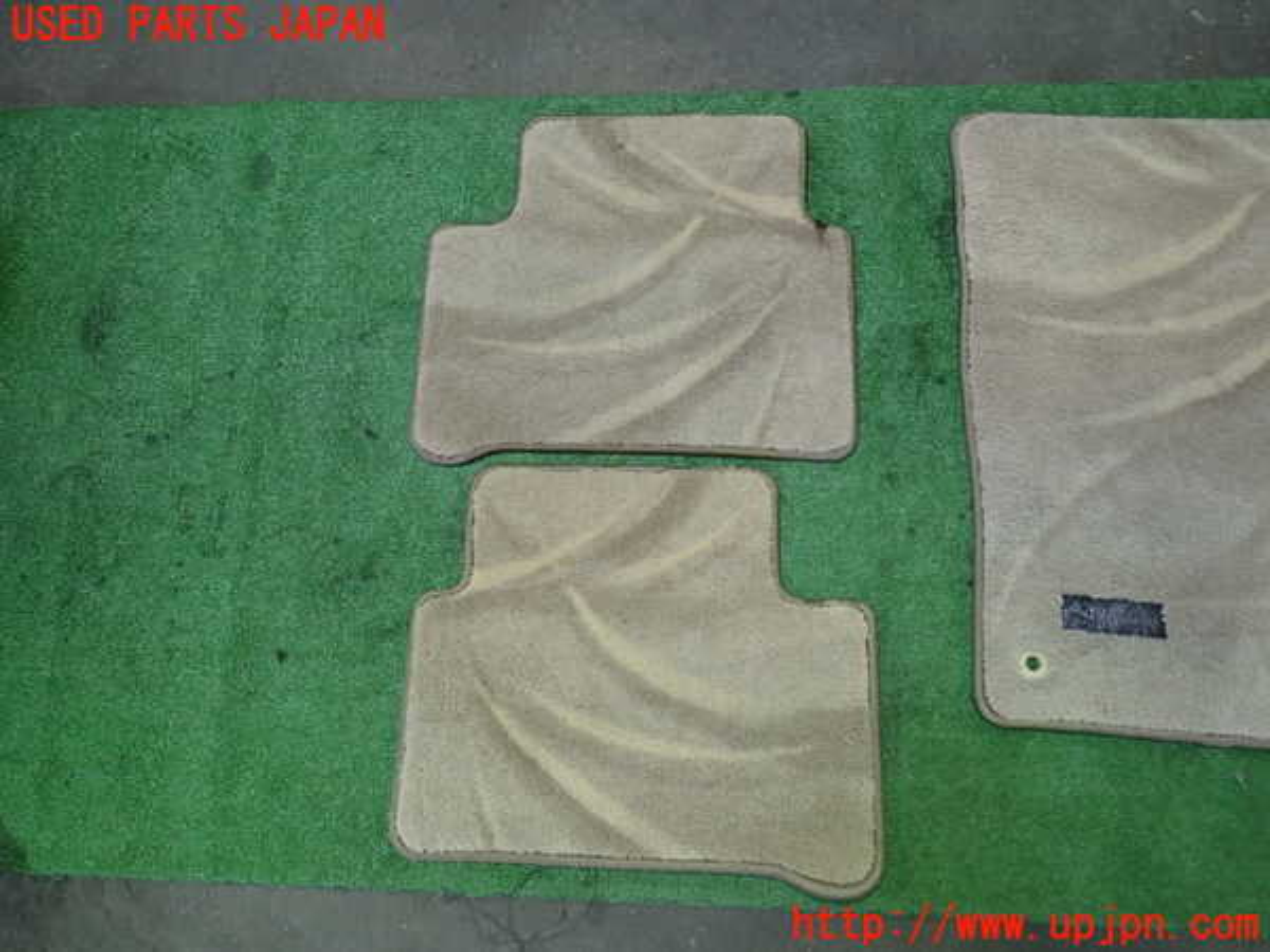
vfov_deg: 54.9
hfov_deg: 69.4
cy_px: 476
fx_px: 917
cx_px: 635
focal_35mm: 25
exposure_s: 1/30
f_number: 2
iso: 250
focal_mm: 4.5
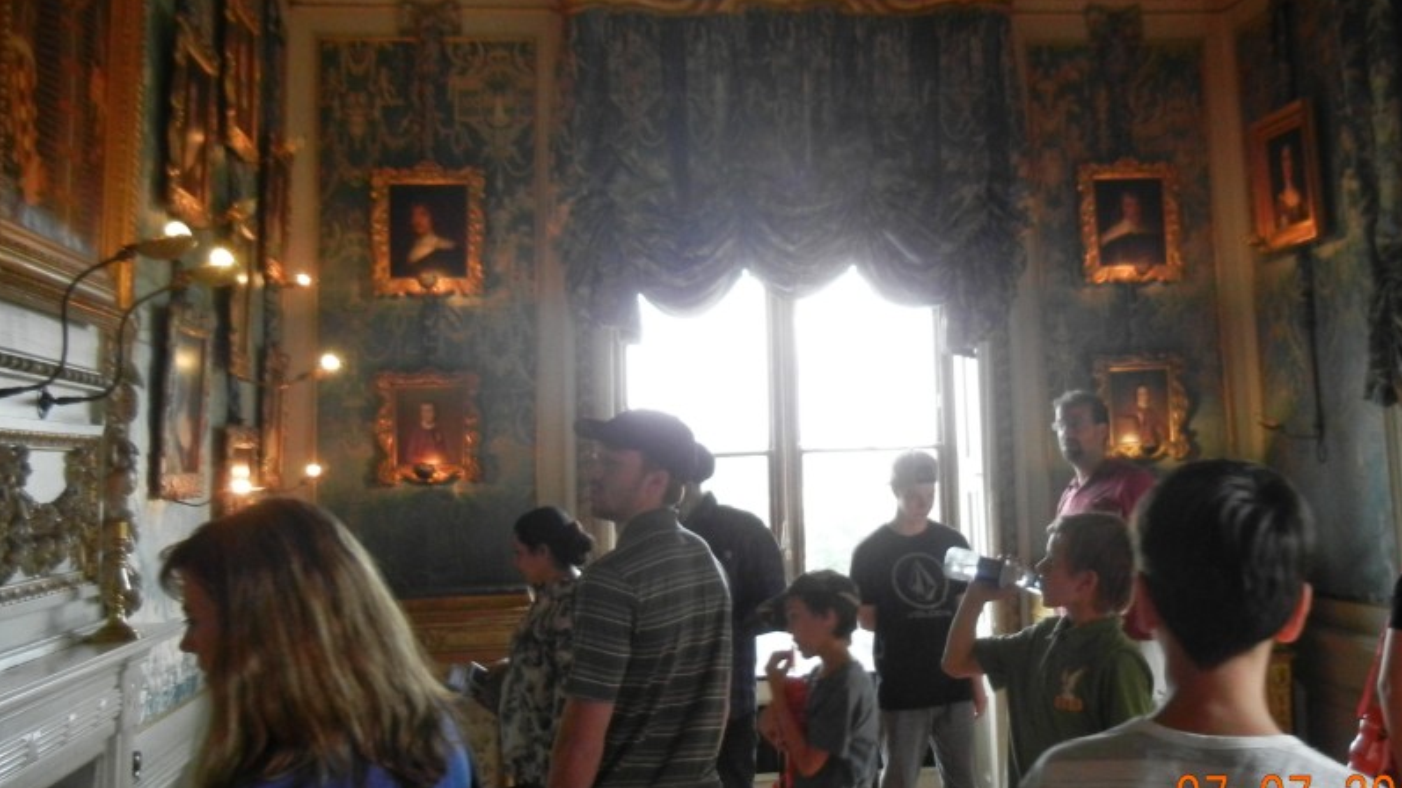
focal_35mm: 42
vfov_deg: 28.2
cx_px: 829
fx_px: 1561
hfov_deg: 48.1
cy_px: 262
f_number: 3.5
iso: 640
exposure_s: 1/51.1
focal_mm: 5.4
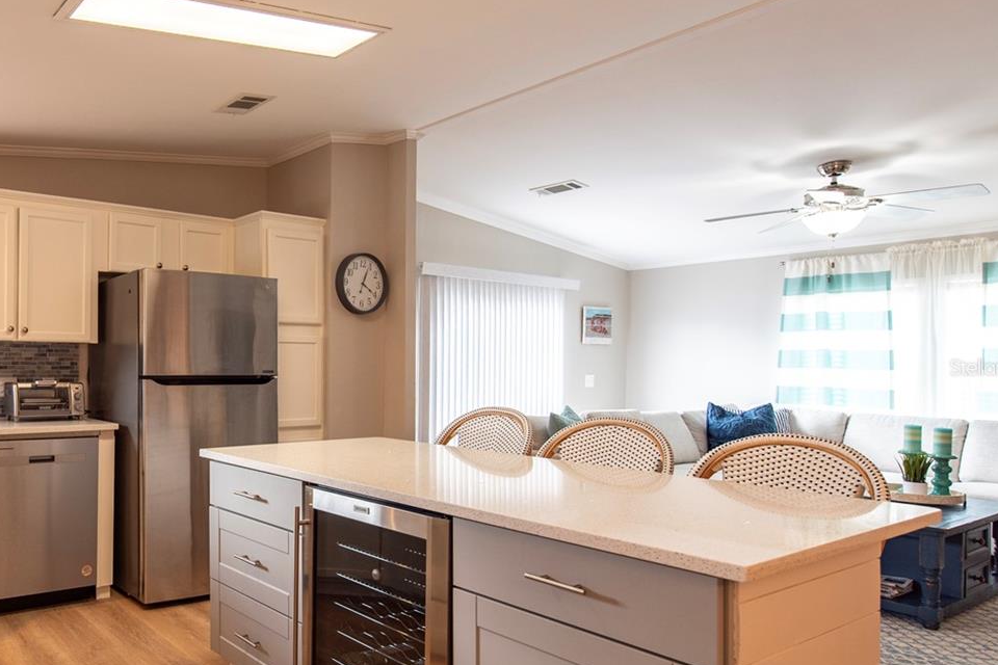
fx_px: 693
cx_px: 211
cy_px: 367
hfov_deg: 65.6
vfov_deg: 51.2
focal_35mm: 25
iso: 100
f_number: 4.5
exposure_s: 1/80
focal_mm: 15
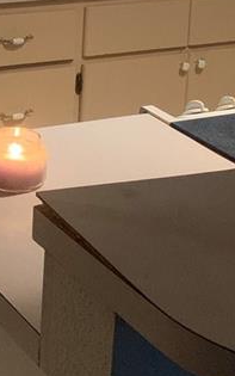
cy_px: -79
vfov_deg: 18.7
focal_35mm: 105
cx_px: 67
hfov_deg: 12.4
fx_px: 1075
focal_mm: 4.25
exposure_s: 1/30
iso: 500
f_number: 1.8
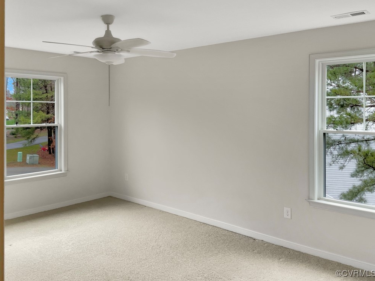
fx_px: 325
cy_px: 136
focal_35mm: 30
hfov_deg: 60.0
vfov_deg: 46.8
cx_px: 184
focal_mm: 3
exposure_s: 1/41
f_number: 1.8
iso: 16
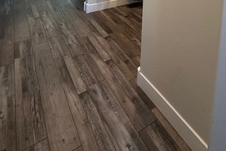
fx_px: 182
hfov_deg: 63.6
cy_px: -51
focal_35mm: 29
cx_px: 117
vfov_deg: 32.3
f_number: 2.2
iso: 250
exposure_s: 1/60
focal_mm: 2.22
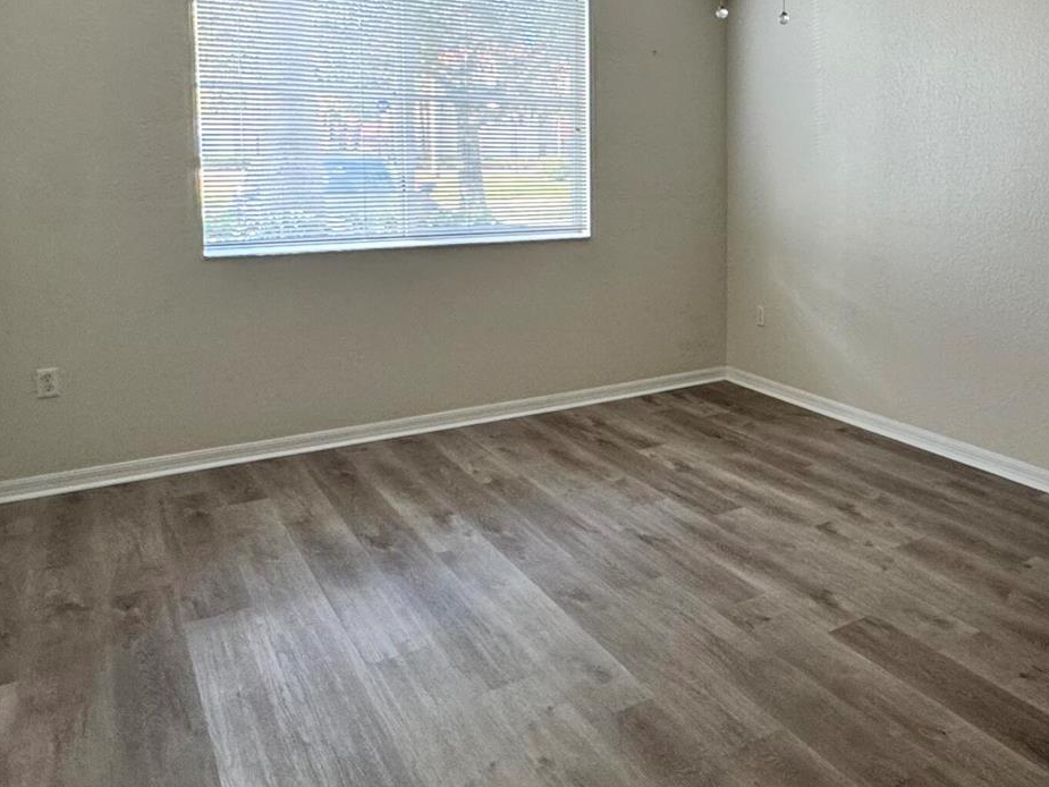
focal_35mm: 31
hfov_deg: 54.8
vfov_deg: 44.2
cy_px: 217
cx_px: 819
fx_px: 940
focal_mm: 2.22
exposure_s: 1/60
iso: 200
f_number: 2.2
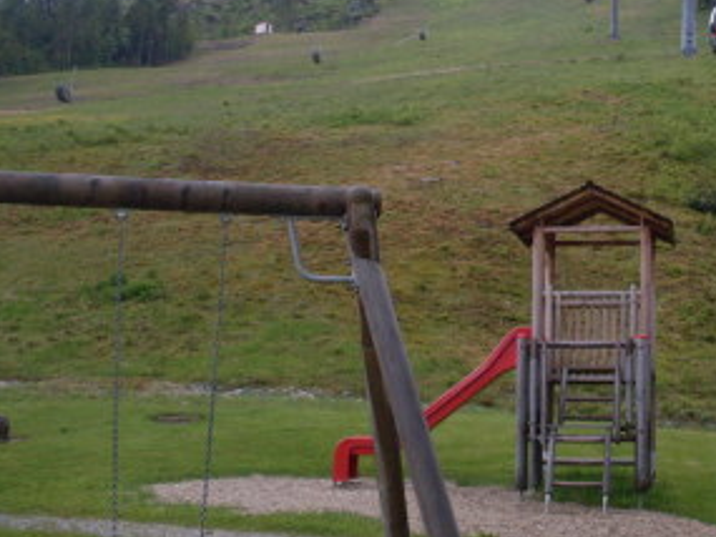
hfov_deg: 29.8
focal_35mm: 64
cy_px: 110
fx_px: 1324
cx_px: 540
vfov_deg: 22.6
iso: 80
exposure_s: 1/125
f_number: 8.4
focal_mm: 6.3
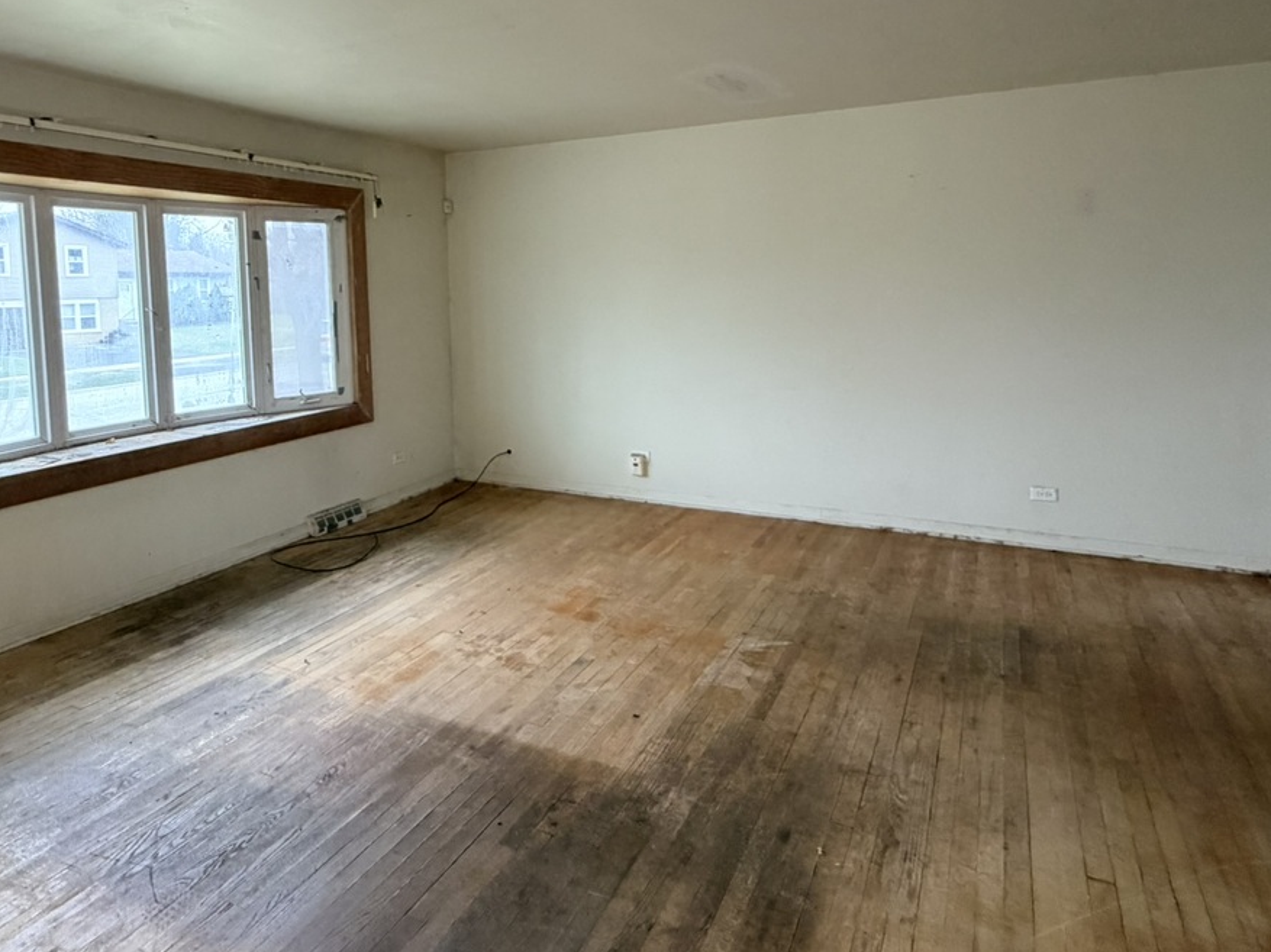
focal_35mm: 23
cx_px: 541
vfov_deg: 58.0
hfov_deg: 73.5
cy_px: 346
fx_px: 844
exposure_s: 1/60
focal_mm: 2.22
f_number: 2.2
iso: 320
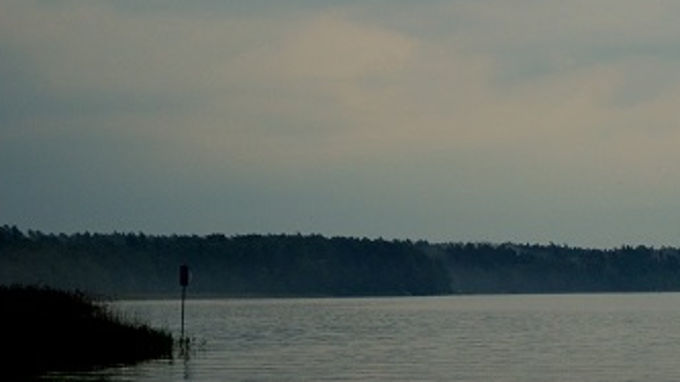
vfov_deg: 10.6
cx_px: 959
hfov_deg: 17.4
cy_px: 401
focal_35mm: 113
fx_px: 2037
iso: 400
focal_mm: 24
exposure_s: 1/1600
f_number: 4
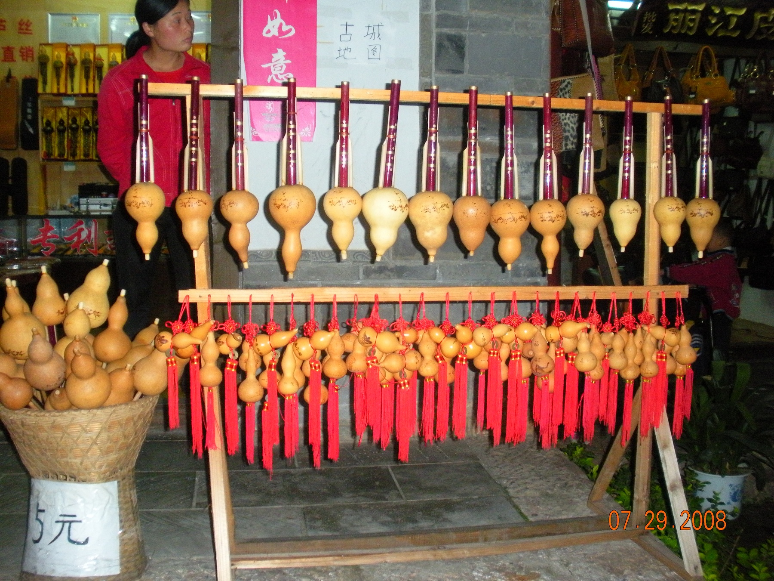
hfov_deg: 51.4
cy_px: 290
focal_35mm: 36
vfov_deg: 39.7
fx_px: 805
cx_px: 387
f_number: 3.5
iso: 396
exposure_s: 1/60
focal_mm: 6.3
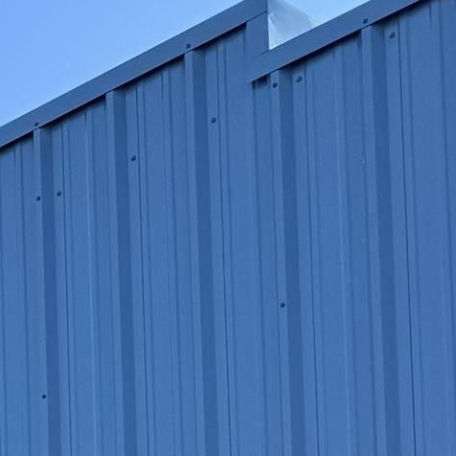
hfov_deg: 11.2
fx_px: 2042
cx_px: -551
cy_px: 1064
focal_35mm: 137
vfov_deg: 10.9
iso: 80
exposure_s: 1/1488
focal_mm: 6.76
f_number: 1.78
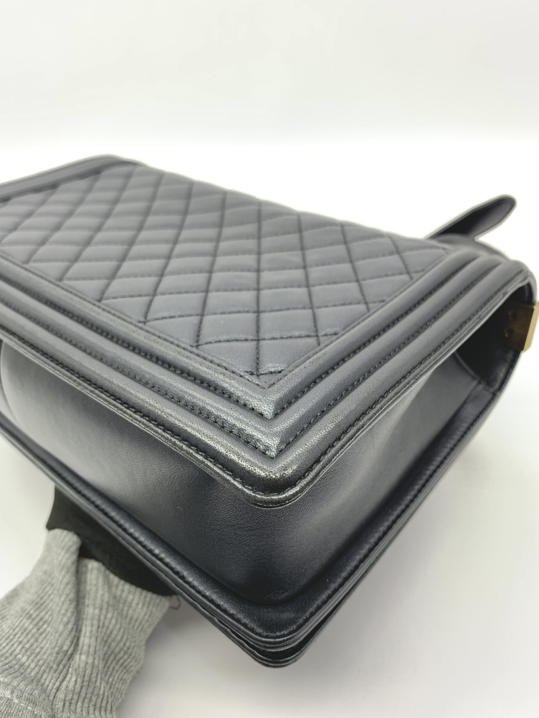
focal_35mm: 26
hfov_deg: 53.1
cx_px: 270
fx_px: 540
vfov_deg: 67.3
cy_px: 359
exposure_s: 1/100
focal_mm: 4.25
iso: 100
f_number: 1.8
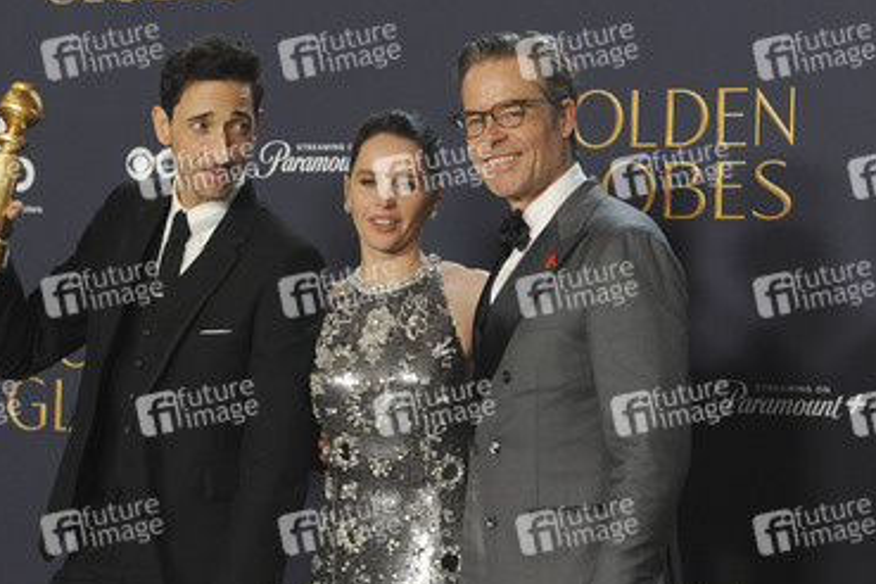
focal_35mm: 122
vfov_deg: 11.2
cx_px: 370
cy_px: 349
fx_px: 2968
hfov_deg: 16.8
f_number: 5
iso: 2500
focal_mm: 100
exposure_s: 1/160
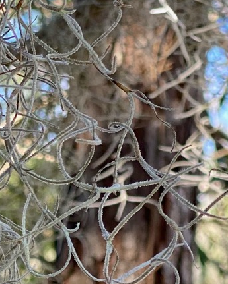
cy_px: 184
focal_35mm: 241
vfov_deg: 8.0
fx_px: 2032
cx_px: -126
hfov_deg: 6.3
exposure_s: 1/122
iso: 25
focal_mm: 6
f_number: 2
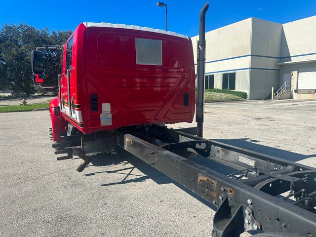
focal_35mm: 24
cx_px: 158
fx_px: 219
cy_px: 118
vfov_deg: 56.8
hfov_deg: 71.6
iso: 80
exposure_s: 1/4348
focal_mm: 6.86
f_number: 1.78
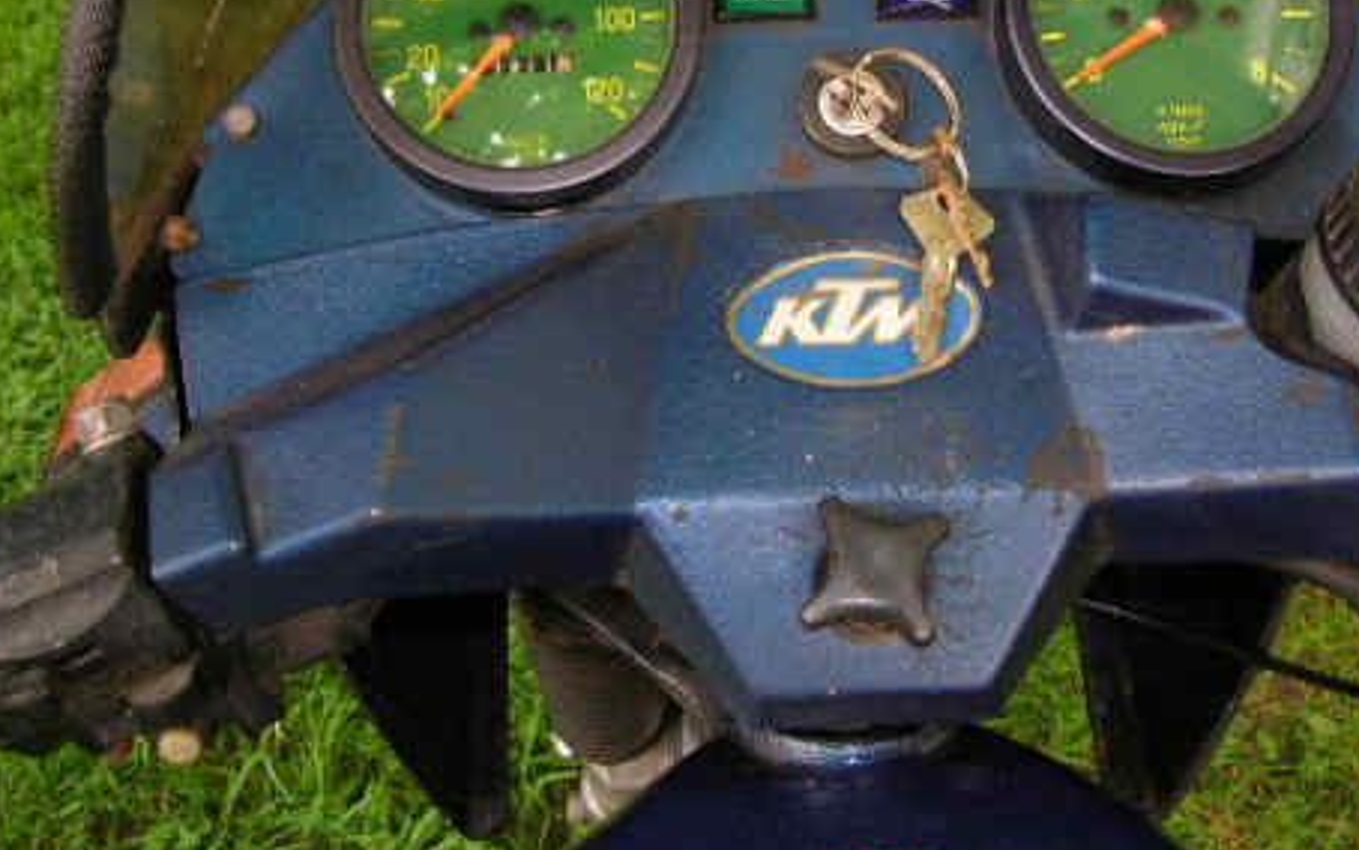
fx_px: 1815
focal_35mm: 49
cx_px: 814
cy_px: 218
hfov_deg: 40.9
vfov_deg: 26.0
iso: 50
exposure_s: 1/30
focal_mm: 5.8
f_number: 2.8
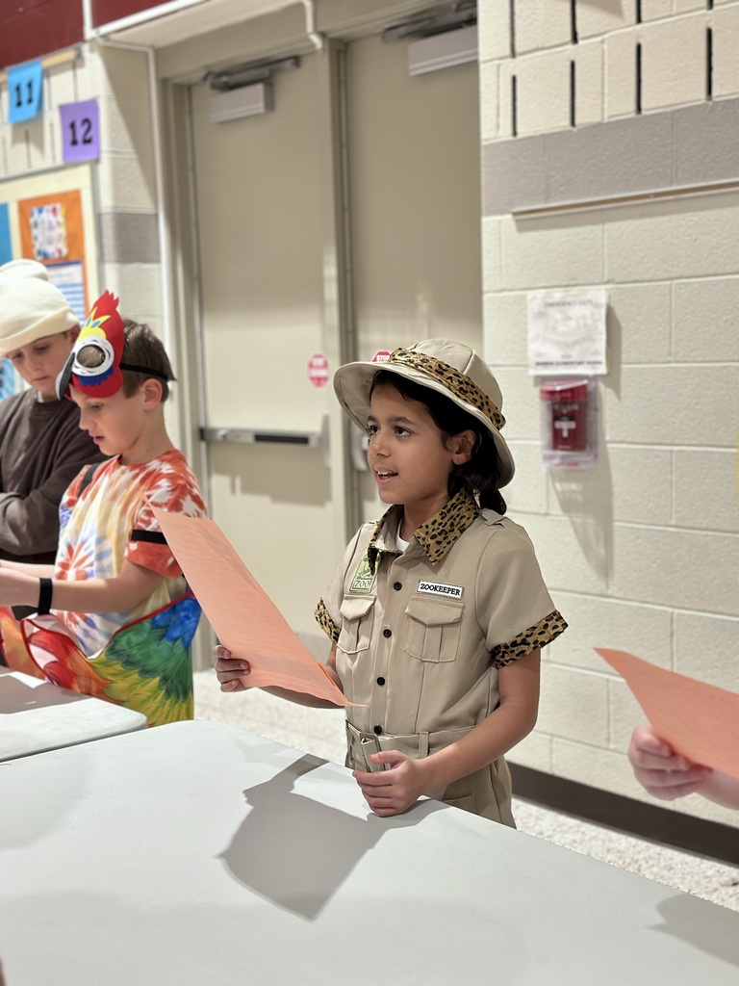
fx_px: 1366
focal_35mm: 48
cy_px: 493
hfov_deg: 30.3
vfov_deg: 39.7
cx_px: 370
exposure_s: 1/60
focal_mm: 6.86
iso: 250
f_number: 1.78
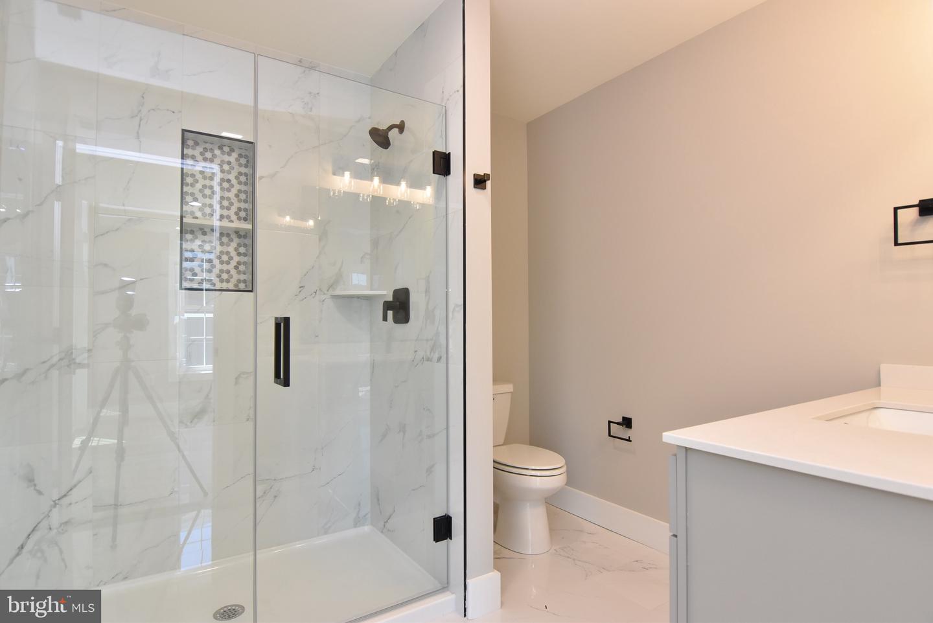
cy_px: 312
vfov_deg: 67.5
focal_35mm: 18
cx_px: 466
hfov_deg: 90.0
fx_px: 467
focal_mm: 12
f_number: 6.3
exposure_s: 1/50
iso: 800
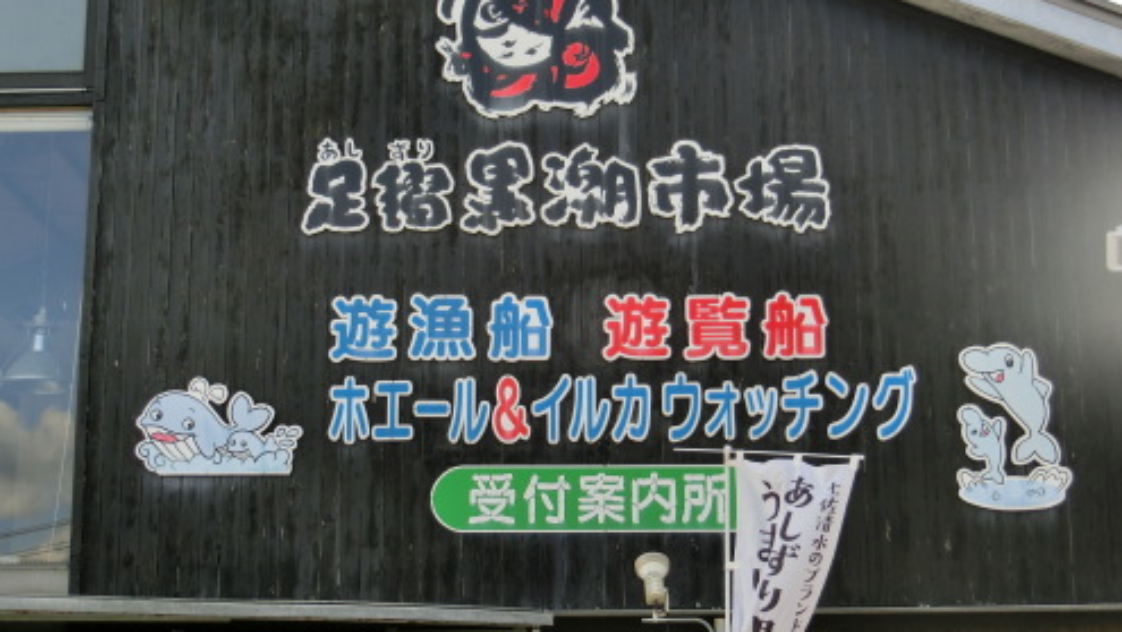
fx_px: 2292
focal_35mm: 77
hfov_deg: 27.5
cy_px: 259
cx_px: 562
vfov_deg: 15.7
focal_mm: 12.4
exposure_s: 1/200
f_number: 5.2
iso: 80
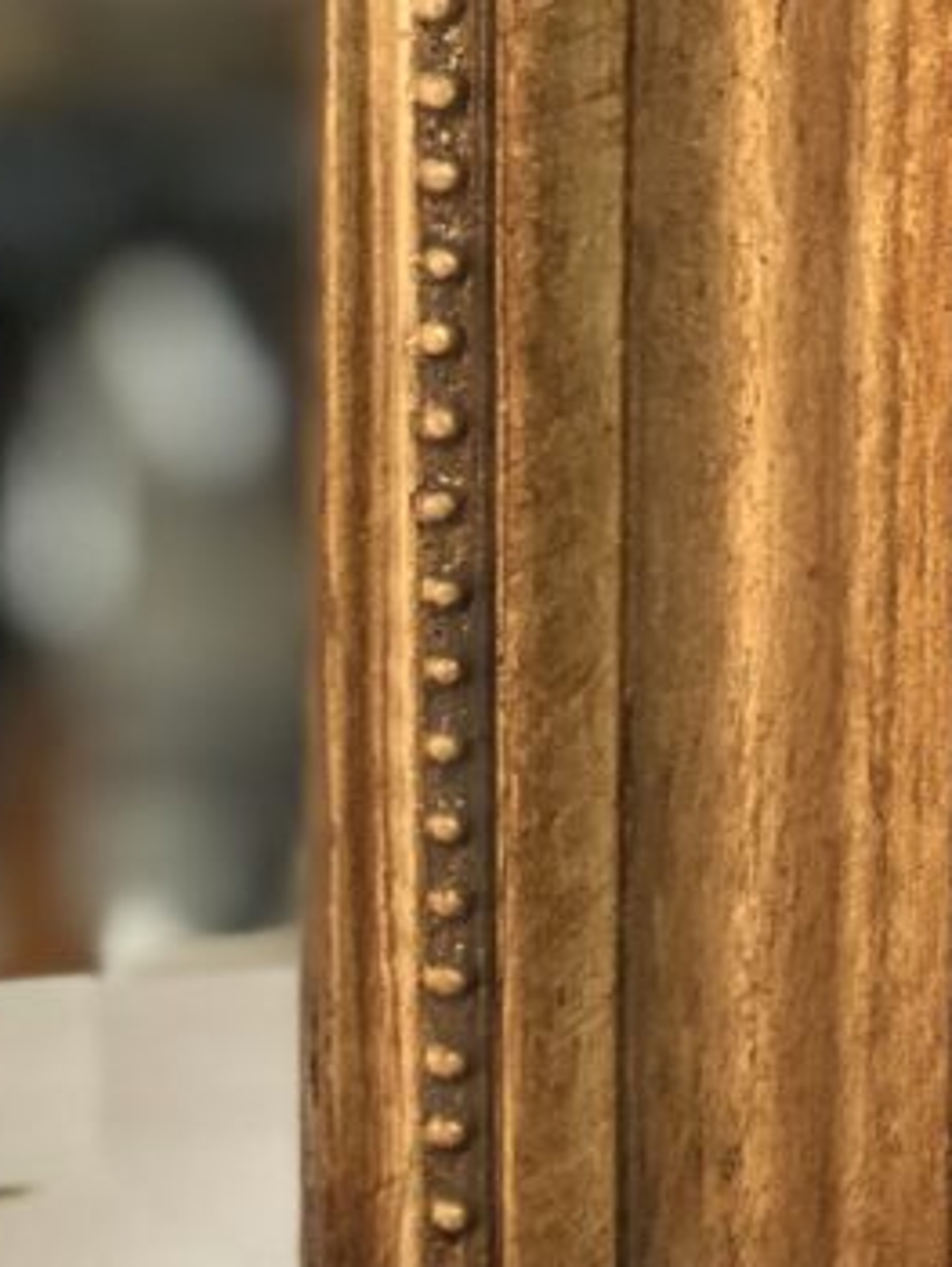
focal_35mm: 152
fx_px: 5567
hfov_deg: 9.7
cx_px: 1104
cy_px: 688
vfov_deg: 13.0
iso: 160
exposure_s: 1/14
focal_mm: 6
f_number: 2.4
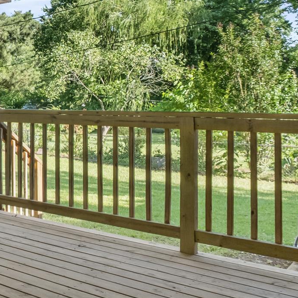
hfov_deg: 26.3
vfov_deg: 36.5
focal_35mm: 46
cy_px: 109
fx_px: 448
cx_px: -153
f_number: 7.1
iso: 640
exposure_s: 1/40
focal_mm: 10
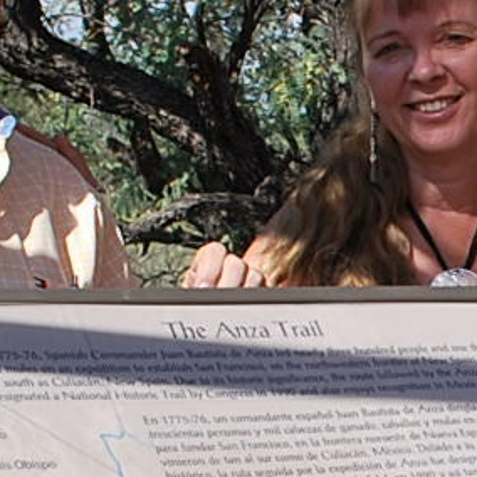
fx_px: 2713
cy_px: 427
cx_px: 707
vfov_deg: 10.0
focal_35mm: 174
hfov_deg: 9.8
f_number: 8
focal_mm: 20
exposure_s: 1/250
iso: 100
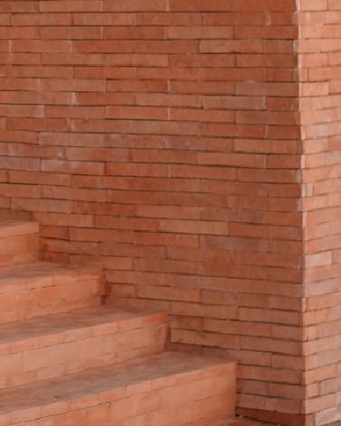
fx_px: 2488
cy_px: -217
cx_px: -98
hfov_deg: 7.8
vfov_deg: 9.5
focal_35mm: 197
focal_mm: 55
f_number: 1.8
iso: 500
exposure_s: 1/3200
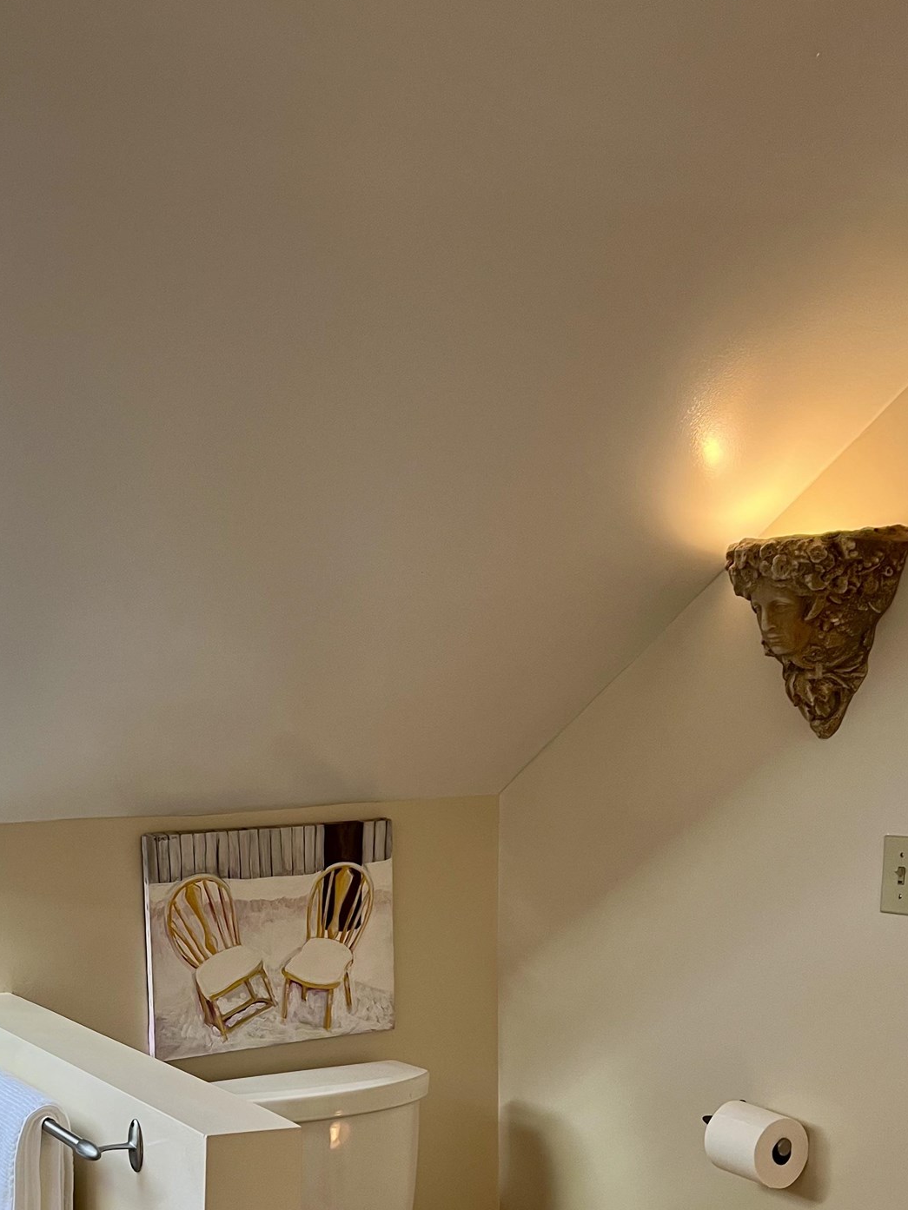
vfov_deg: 42.3
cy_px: 932
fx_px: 1504
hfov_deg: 33.2
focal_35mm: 43
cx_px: 274
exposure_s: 1/60
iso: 100
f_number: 1.6
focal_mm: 5.1
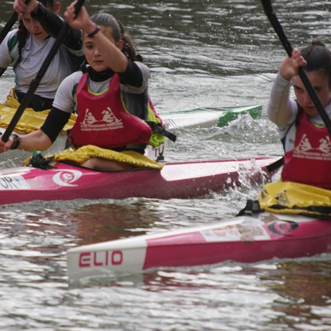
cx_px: 126
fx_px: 13123
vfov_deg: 1.4
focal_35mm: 1213
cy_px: 171
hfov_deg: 1.4
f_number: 6.3
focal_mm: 500
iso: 100
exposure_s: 1/250
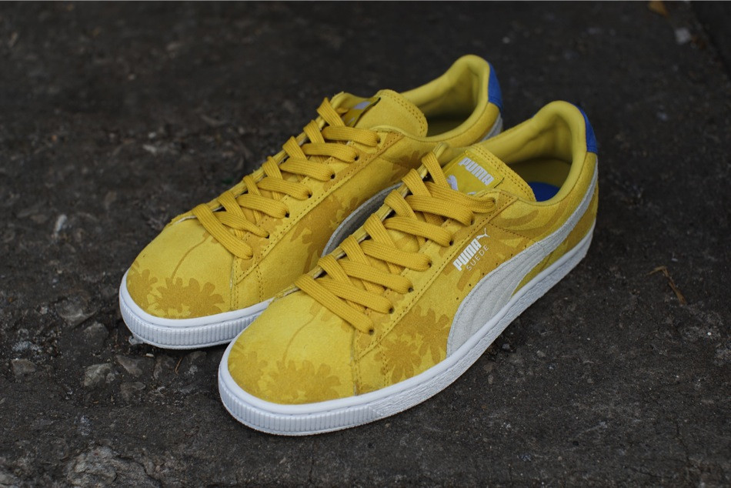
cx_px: 366
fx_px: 1016
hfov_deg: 39.6
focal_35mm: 50
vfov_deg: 27.0
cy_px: 244
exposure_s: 1/640
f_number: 5
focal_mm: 50
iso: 320
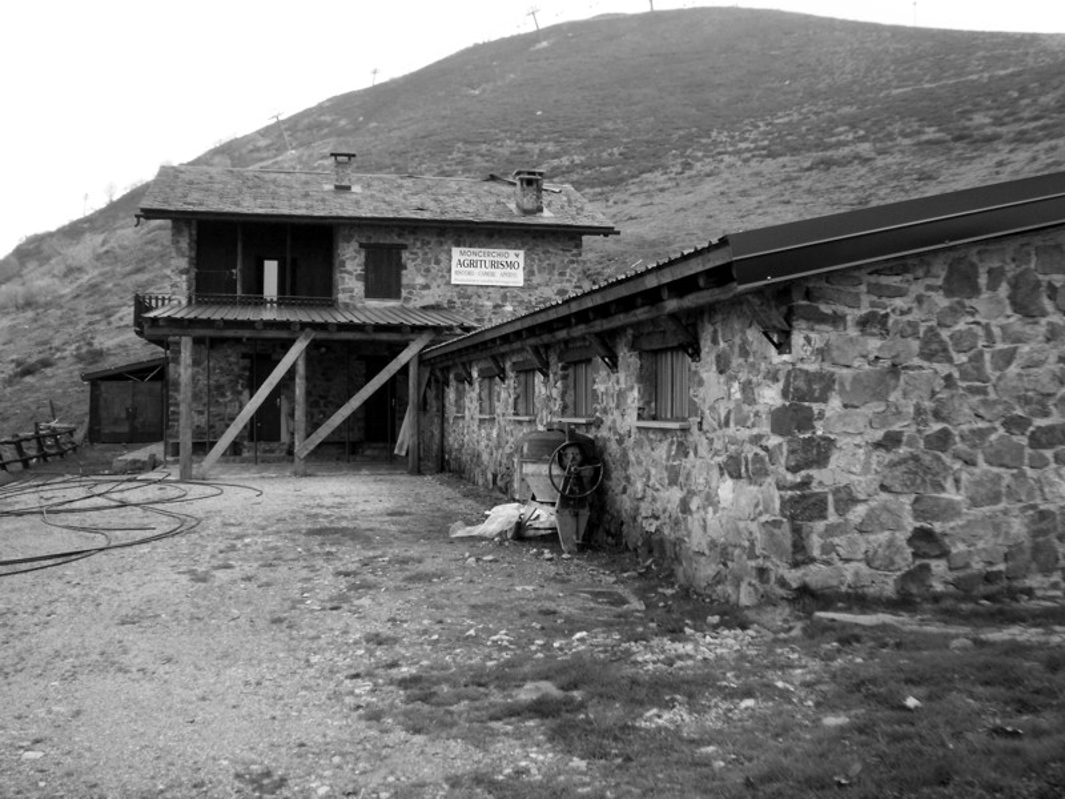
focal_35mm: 36
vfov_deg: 39.7
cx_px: 532
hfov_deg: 51.4
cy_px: 400
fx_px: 1108
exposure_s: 1/243
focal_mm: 5.9
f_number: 4.5
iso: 100
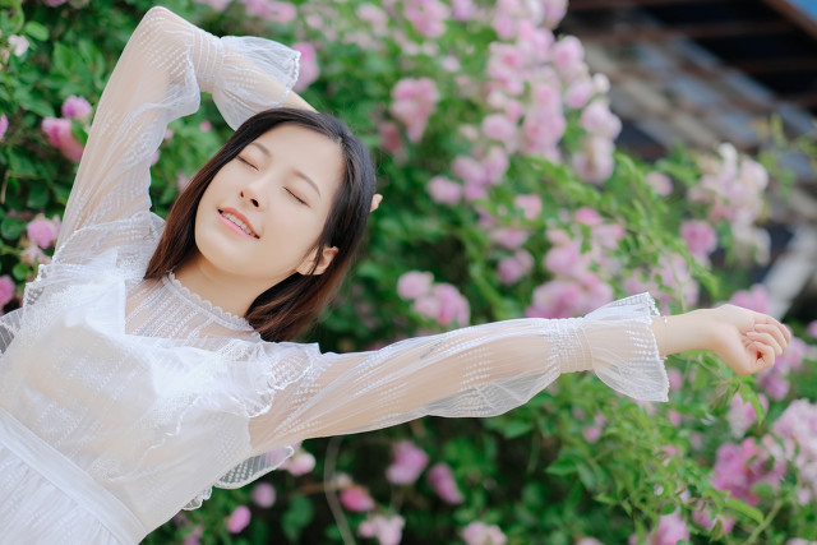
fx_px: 1907
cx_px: 408
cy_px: 272
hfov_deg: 24.2
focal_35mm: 84
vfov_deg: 16.3
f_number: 1.2
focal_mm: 56
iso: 200
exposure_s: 1/4000
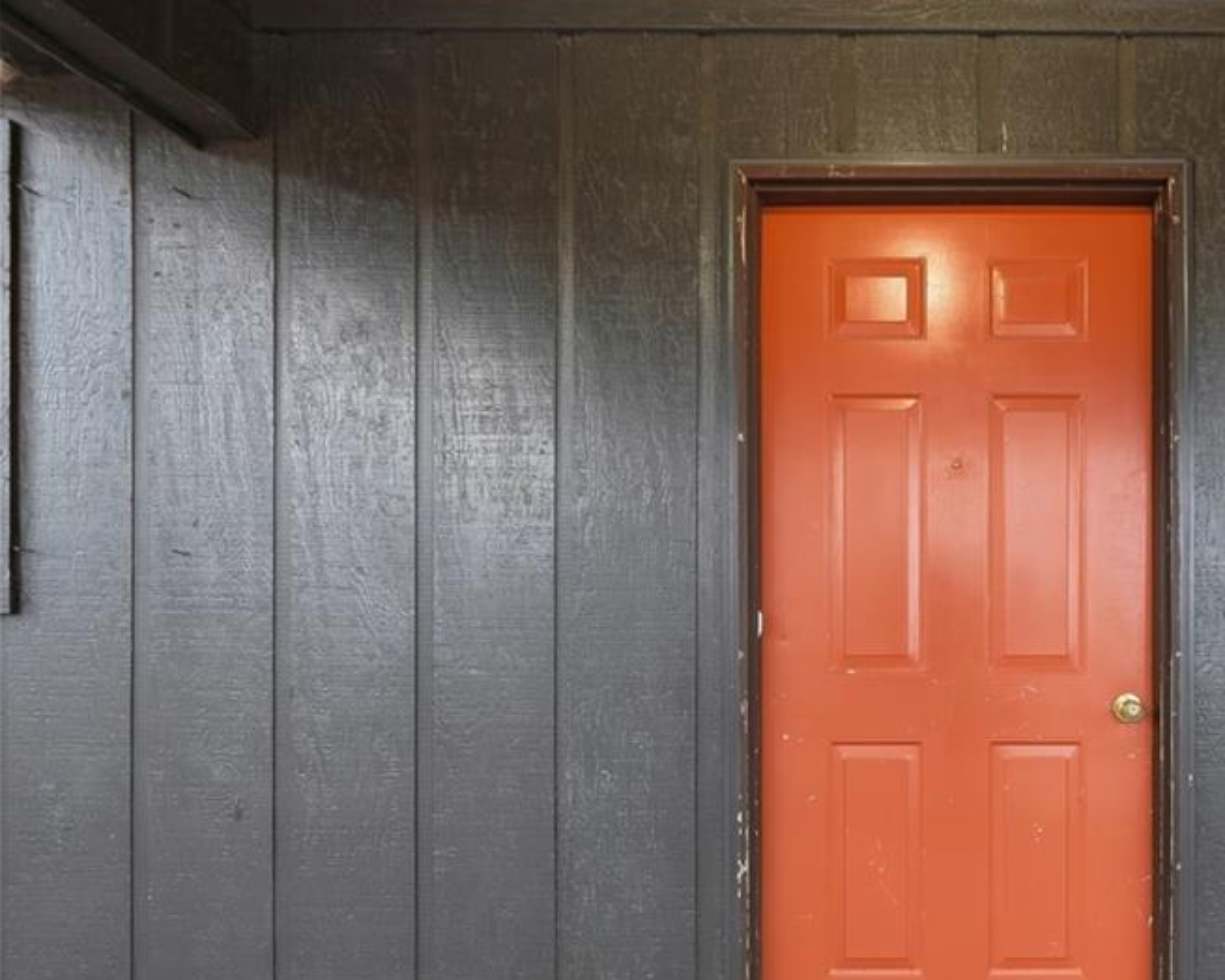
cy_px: 622
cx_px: 956
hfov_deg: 68.8
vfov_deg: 62.1
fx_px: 798
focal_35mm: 22
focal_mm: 10
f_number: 9
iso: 250
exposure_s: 1/15
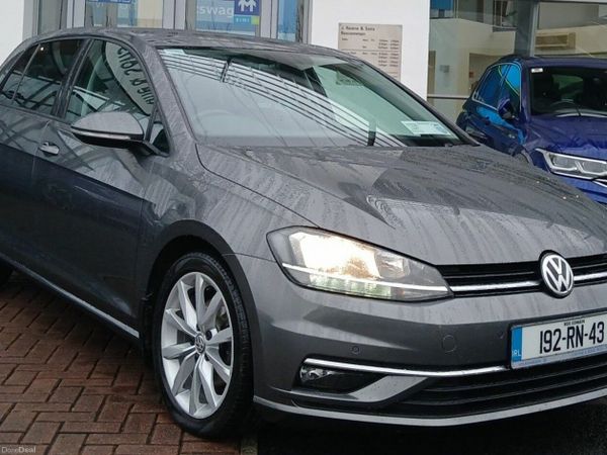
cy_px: 228
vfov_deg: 53.1
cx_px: 304
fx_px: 456
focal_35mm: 26
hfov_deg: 67.3
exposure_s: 1/60
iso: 50
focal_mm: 3.98
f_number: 1.8
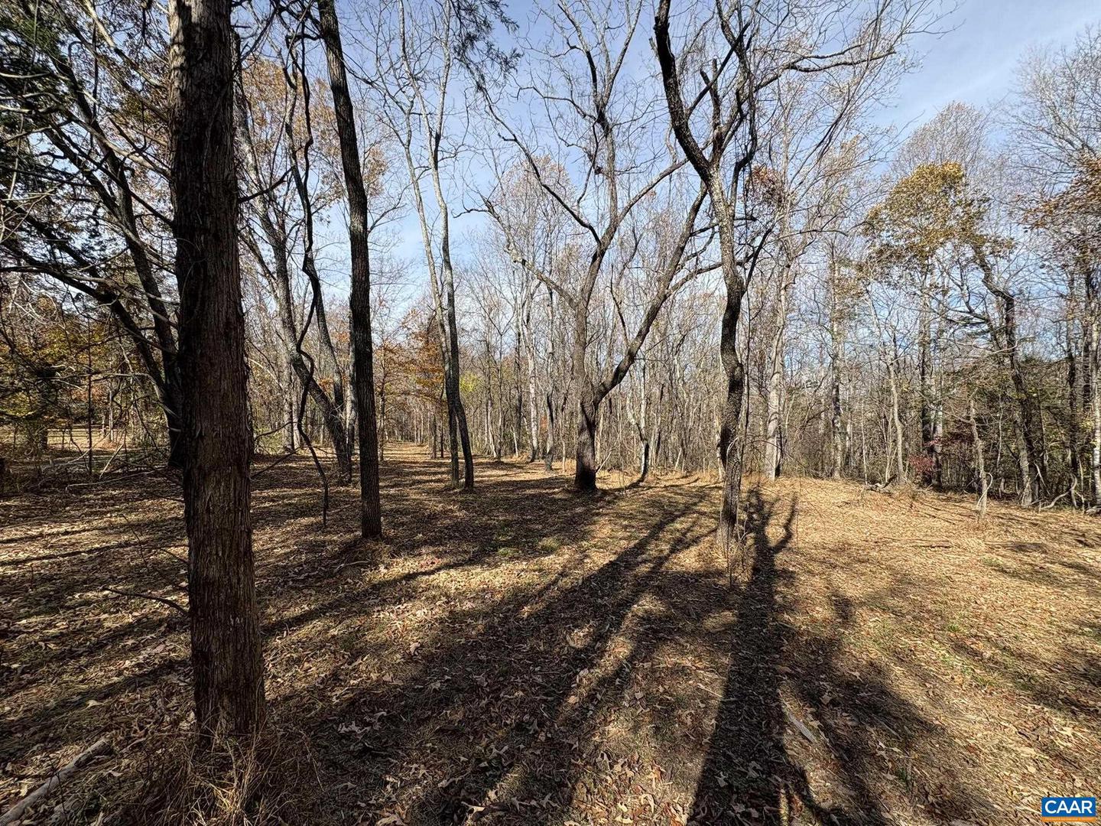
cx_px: 550
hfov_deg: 102.1
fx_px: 445
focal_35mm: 14
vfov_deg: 85.7
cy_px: 413
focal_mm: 2.22
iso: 40
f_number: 2.2
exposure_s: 1/849
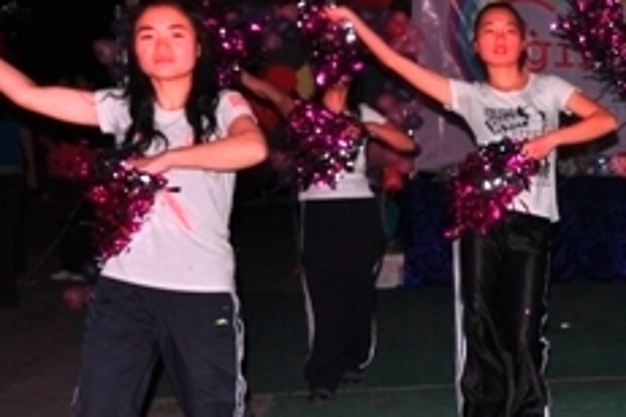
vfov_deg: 19.9
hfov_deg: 26.1
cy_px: 192
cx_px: 761
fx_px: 1188
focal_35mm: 68
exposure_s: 1/60
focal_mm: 17
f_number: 2.8
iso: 200
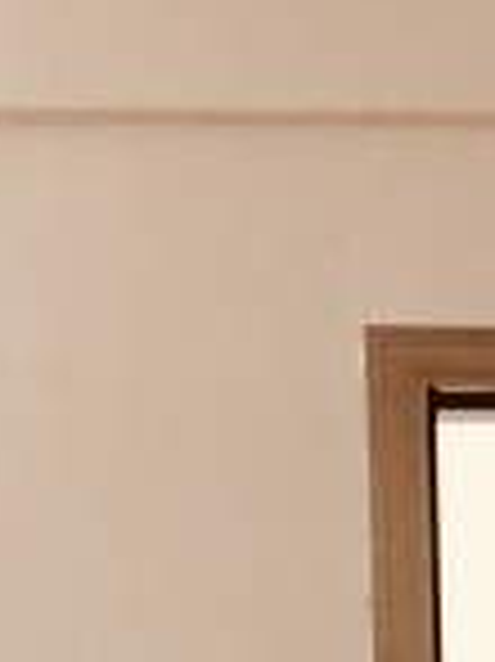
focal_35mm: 211
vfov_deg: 8.8
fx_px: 4029
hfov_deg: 6.8
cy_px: 1376
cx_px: 972
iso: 64
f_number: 2.2
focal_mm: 4.15
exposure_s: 1/17
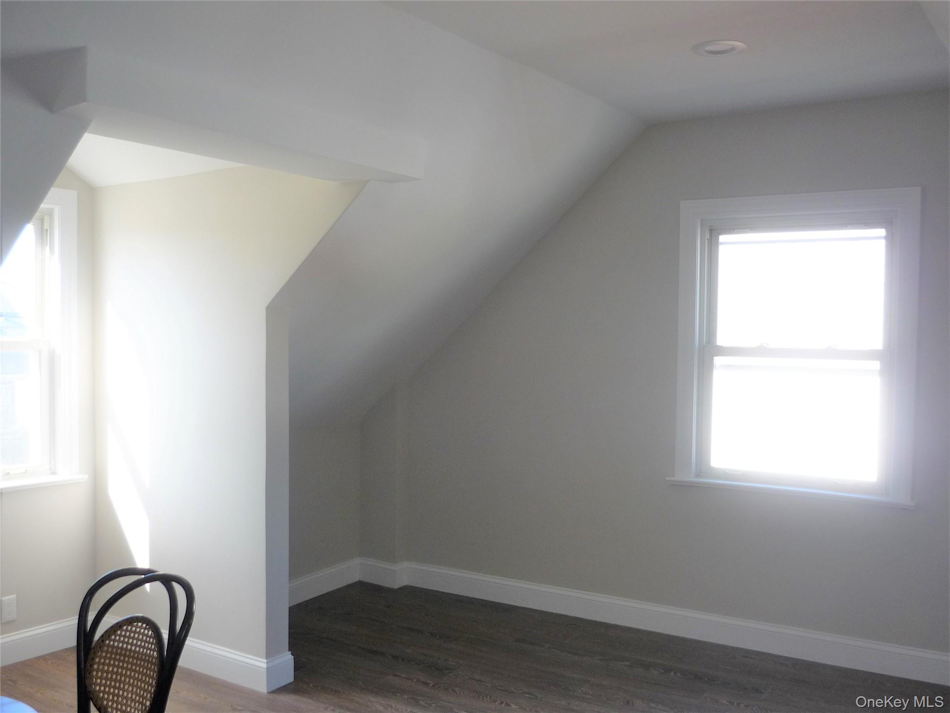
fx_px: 906
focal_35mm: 33
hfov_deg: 55.4
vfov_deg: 42.9
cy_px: 356
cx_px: 475
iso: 100
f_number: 2.8
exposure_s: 1/100
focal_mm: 5.5
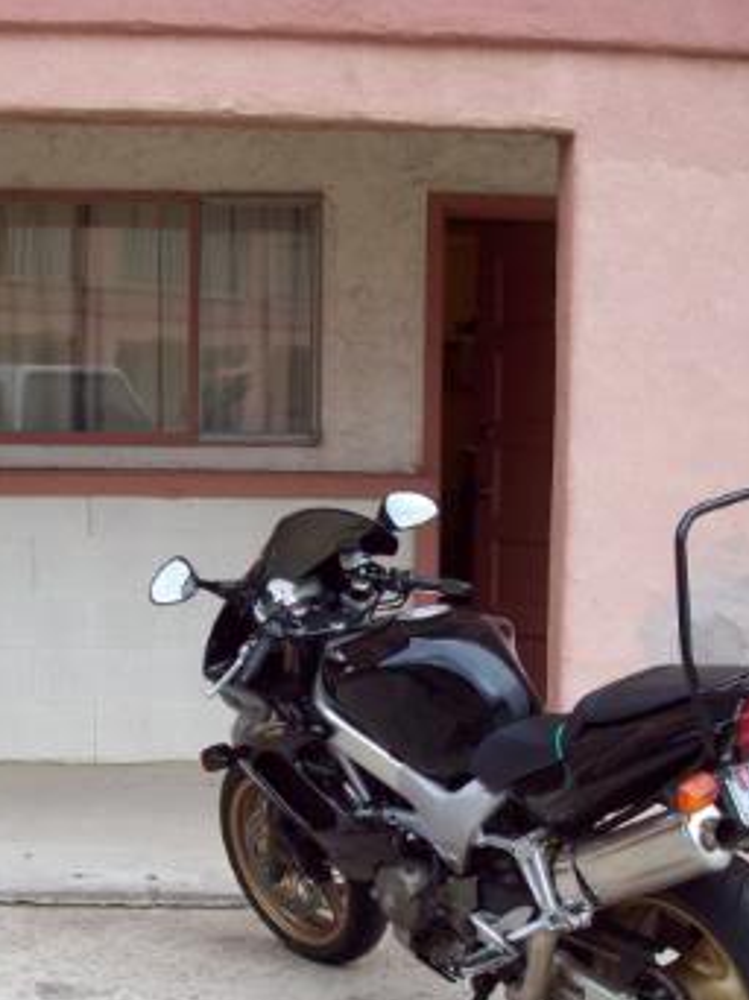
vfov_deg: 29.7
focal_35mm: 65
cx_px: 342
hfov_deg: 22.6
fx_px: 1878
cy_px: 637
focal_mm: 6.2
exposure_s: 1/215
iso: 80
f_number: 2.8
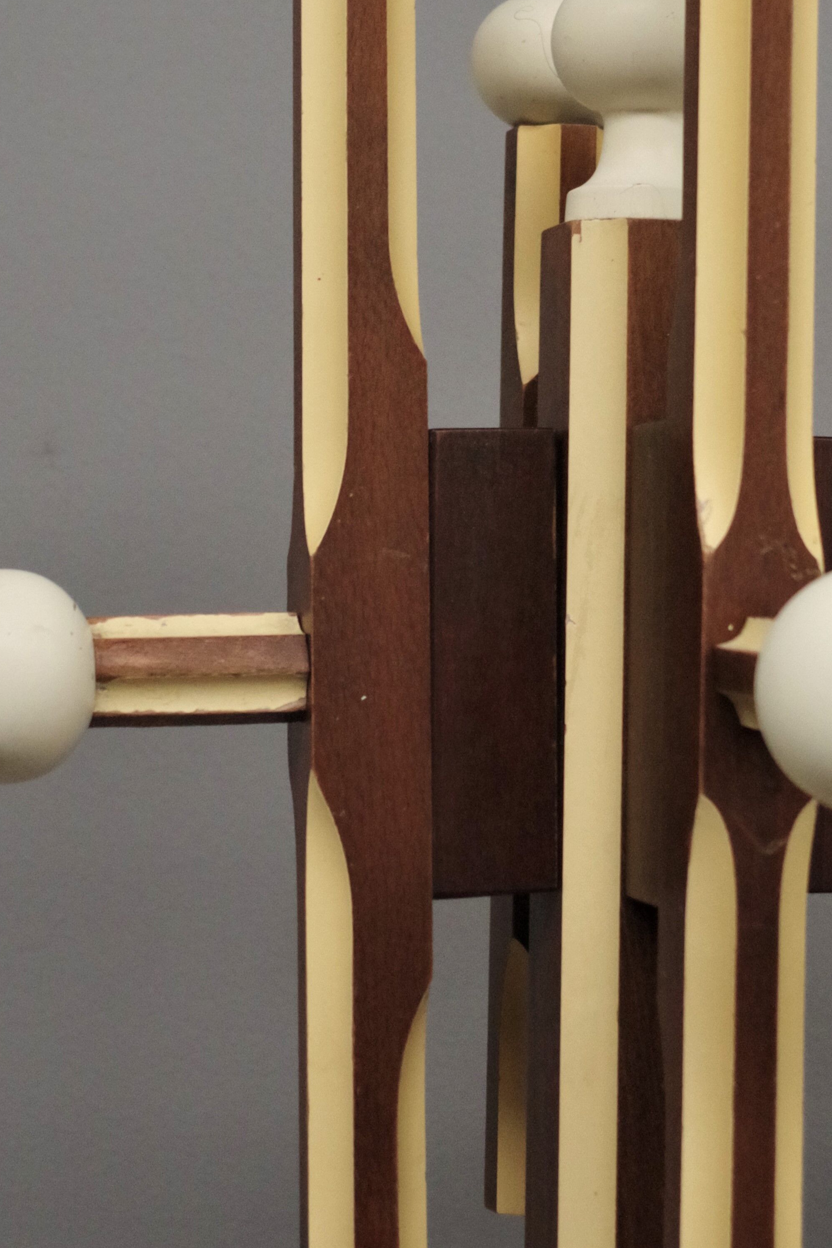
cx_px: 612
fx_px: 2982
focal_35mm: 86
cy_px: 355
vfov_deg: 23.5
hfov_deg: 15.8
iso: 3200
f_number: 4
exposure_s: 1/125
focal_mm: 30.63
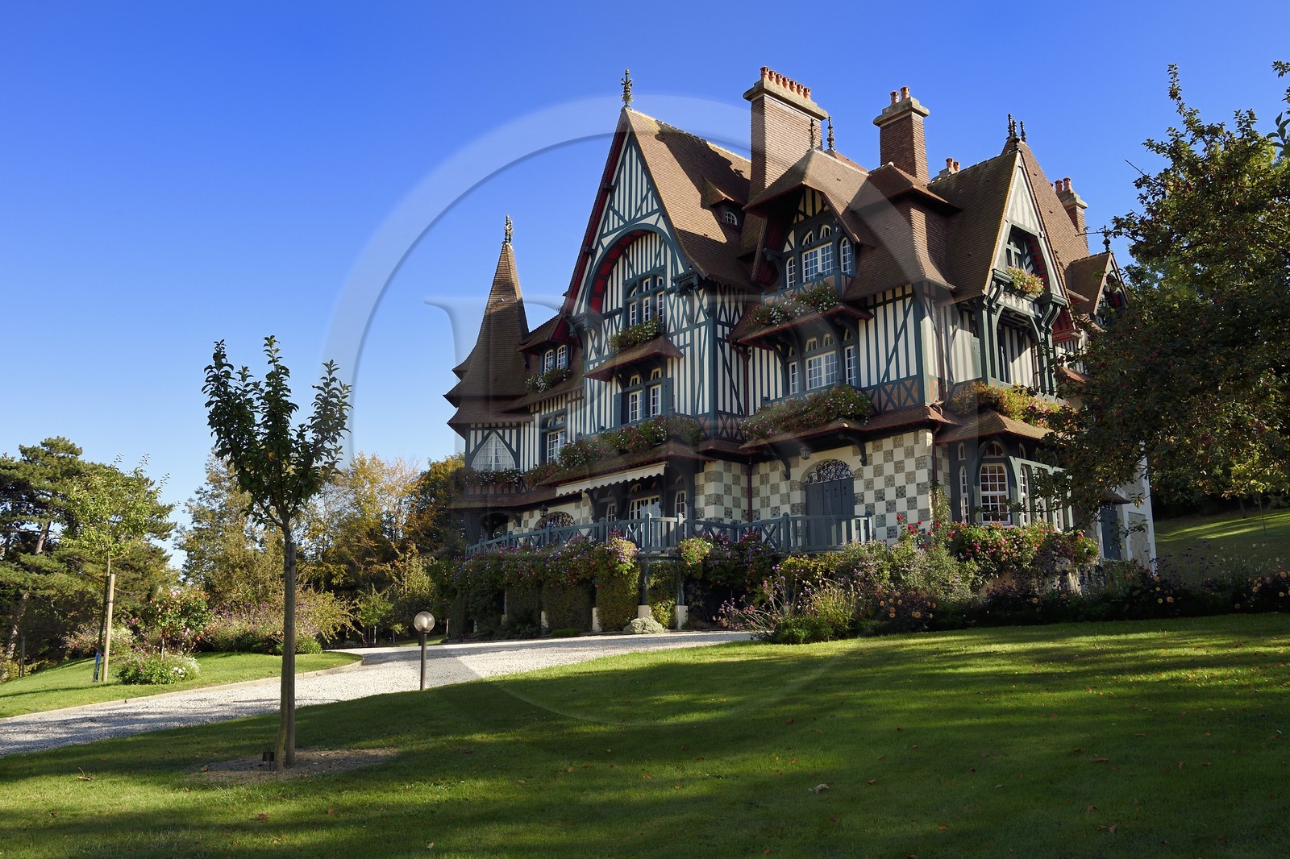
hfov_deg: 61.9
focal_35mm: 30
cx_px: 645
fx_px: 1075
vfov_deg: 43.6
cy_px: 430
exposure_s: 1/200
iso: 200
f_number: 11
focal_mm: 30
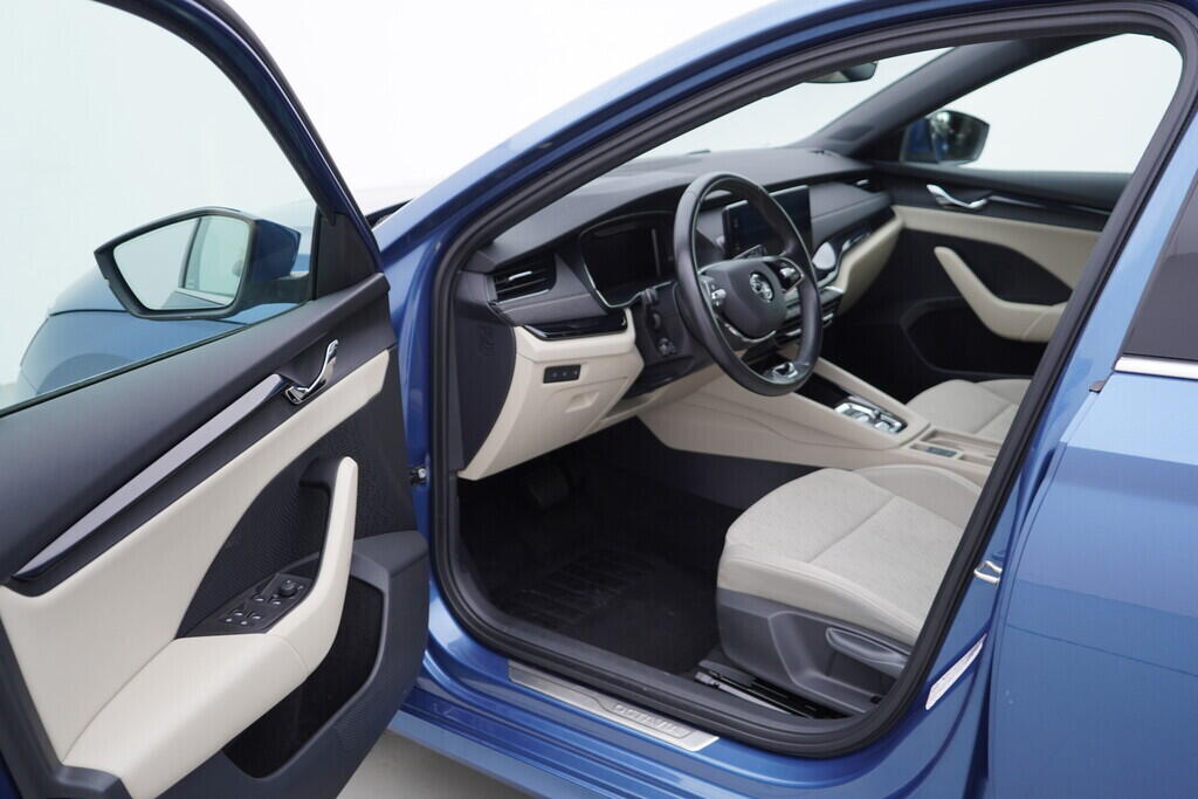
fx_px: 1198
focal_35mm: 36
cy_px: 400
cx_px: 599
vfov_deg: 36.9
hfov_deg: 53.1
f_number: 3.2
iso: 125
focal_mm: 24
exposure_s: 1/50
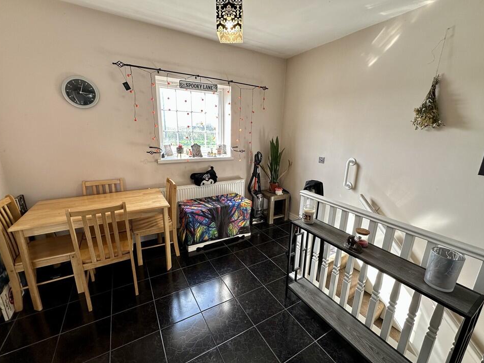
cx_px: 244
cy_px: 186
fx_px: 210
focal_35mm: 15
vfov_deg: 81.7
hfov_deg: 98.2
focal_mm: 2.22
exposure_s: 1/99
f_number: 2.2
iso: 80
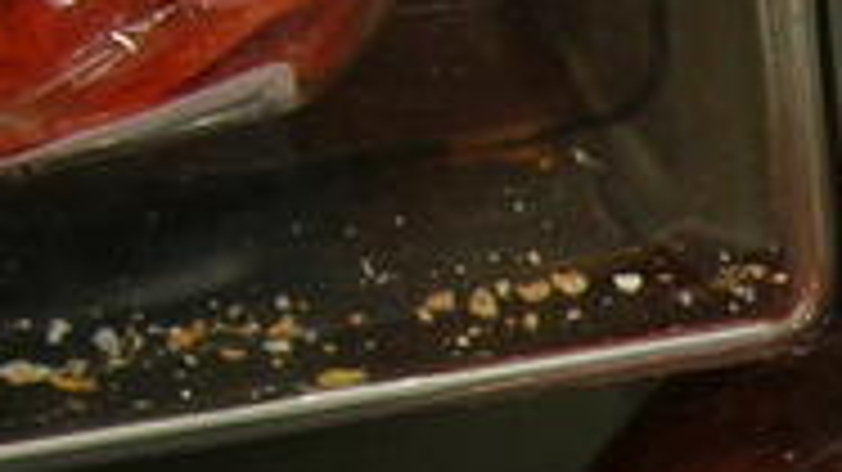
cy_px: 789
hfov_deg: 10.4
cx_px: 1738
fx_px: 4218
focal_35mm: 189
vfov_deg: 6.3
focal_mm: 6
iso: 50
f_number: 2.7
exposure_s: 1/60.1
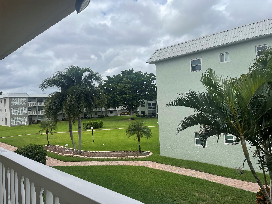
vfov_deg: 53.1
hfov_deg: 67.3
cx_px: 136
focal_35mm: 26
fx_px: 204
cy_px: 102
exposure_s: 1/3731
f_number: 1.6
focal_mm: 4.2
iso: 32
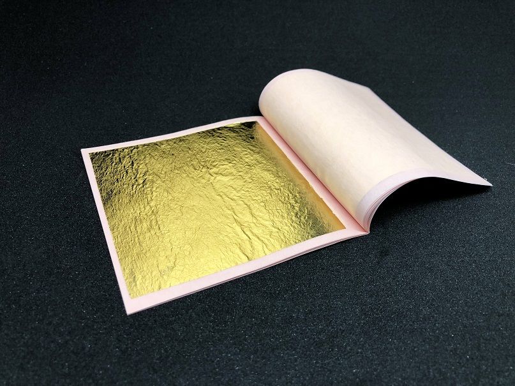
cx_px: 258
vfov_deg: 49.7
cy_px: 193
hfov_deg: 63.5
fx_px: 417
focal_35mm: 28
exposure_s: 1/33
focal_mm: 3.99
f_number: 1.8
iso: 32
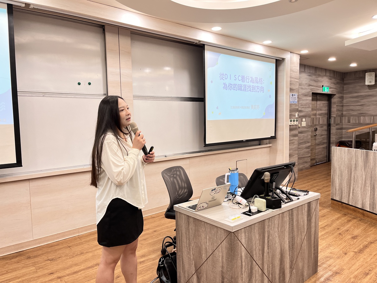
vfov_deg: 53.1
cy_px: 142
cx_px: 188
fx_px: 283
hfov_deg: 67.3
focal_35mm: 26
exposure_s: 1/120
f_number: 1.6
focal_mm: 5.1
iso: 125
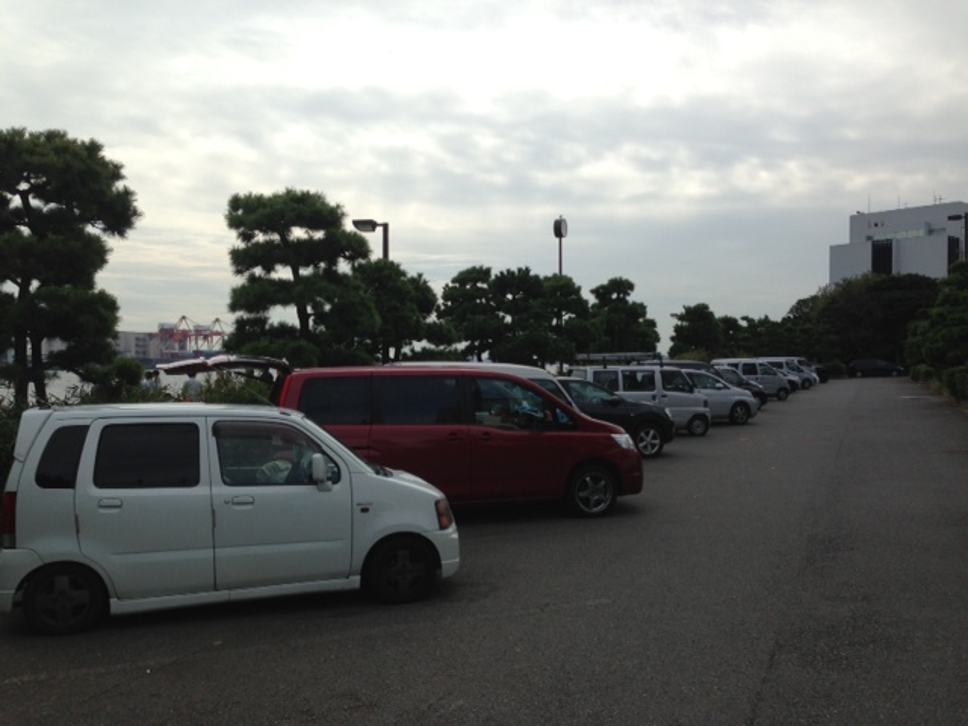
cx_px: 484
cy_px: 363
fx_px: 923
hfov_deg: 55.4
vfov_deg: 42.9
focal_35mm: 33
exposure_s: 1/2358
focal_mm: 4.13
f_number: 2.4
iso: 50
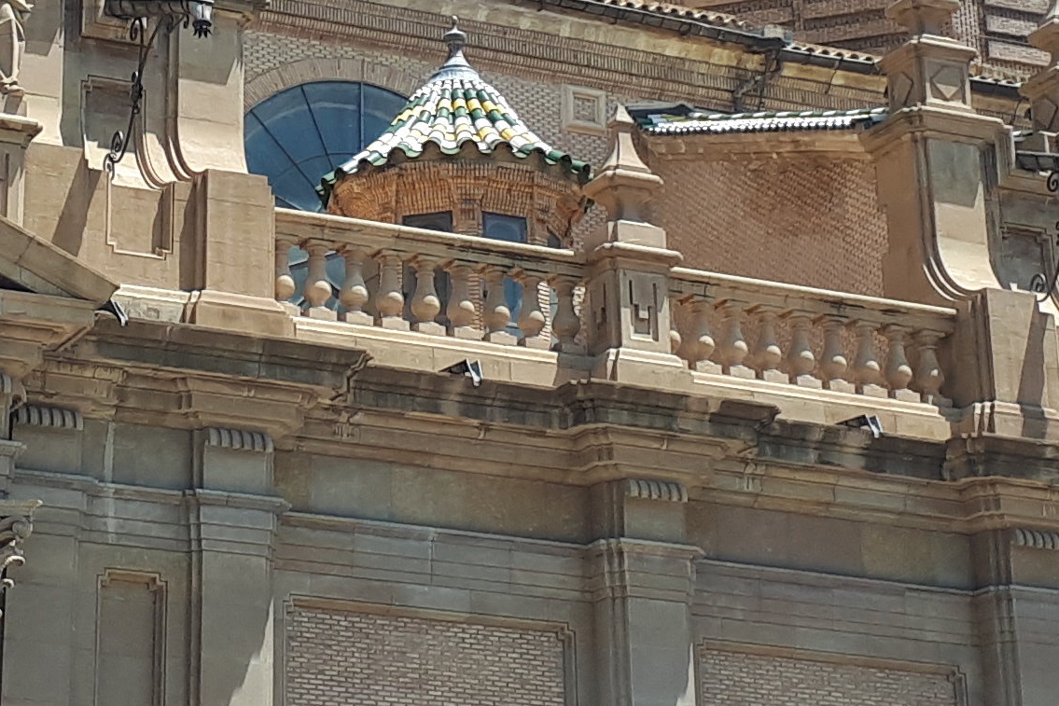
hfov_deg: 17.9
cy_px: -15
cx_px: 338
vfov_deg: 11.9
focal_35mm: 114
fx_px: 3354
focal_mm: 3.6
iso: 40
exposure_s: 1/1030
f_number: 1.9
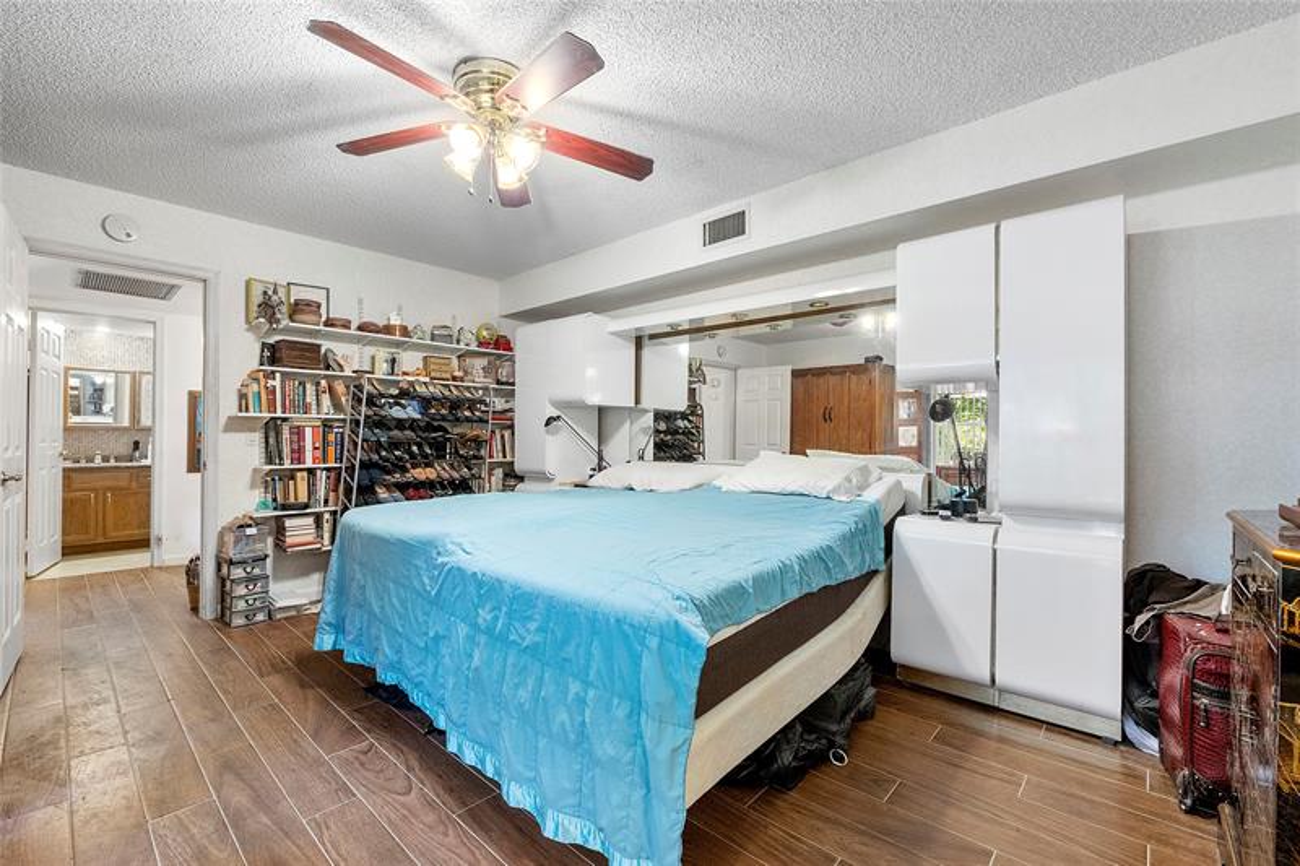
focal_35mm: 15
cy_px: 433
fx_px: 542
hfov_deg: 100.4
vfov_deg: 77.3
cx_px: 650
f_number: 8
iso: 1000
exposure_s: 1/10
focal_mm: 10
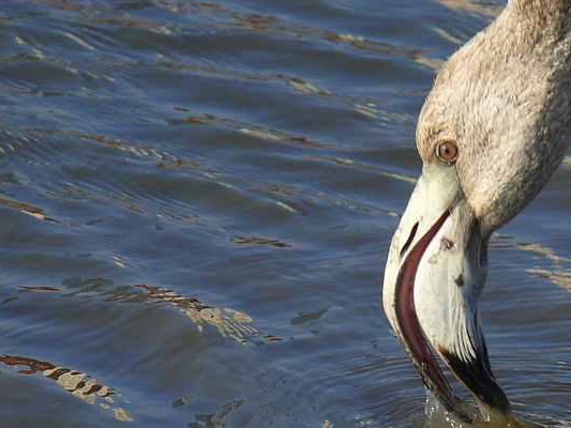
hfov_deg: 2.5
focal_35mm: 807
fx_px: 13315
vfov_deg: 1.8
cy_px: 404
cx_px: 474
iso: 100
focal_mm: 88.8
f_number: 4.5
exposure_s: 1/1000
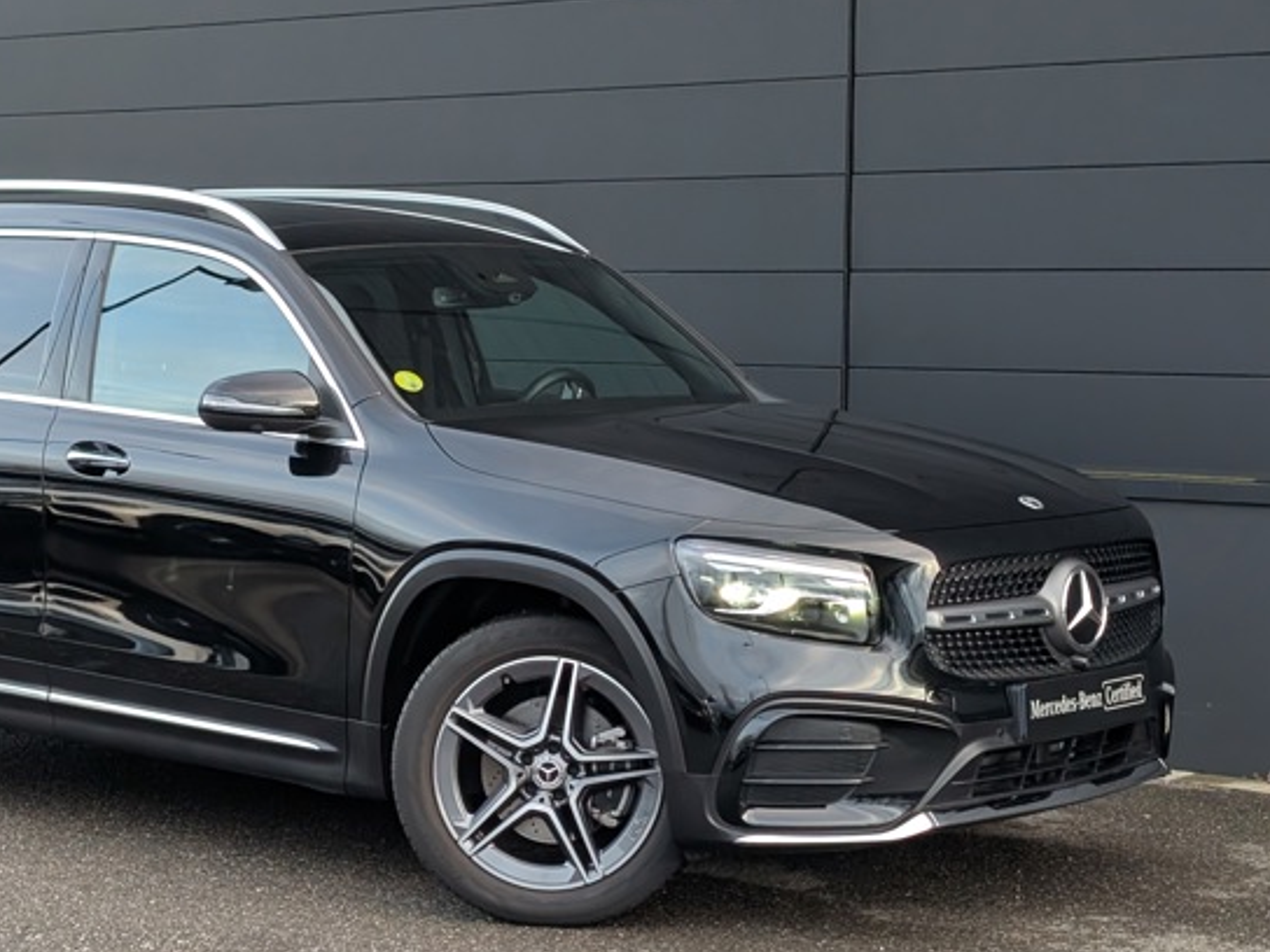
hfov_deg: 26.9
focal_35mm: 72
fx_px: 2642
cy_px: 539
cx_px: 460
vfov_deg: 20.4
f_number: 1.68
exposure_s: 1/337
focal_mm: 6.9
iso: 399
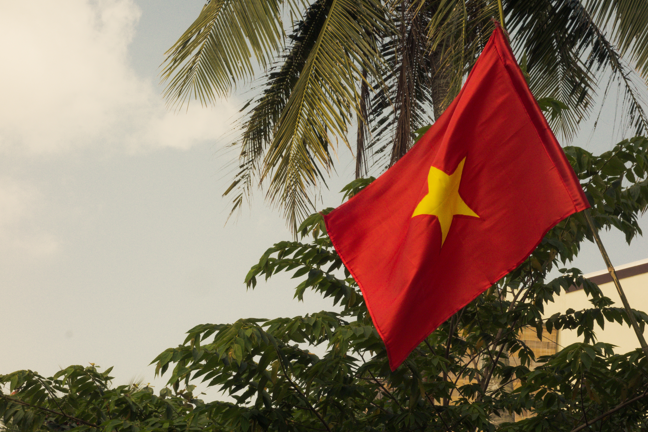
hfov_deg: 24.2
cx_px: 341
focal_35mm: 84
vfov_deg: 16.3
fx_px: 1512
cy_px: 220
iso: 400
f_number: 11
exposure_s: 1/320
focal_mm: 27.86
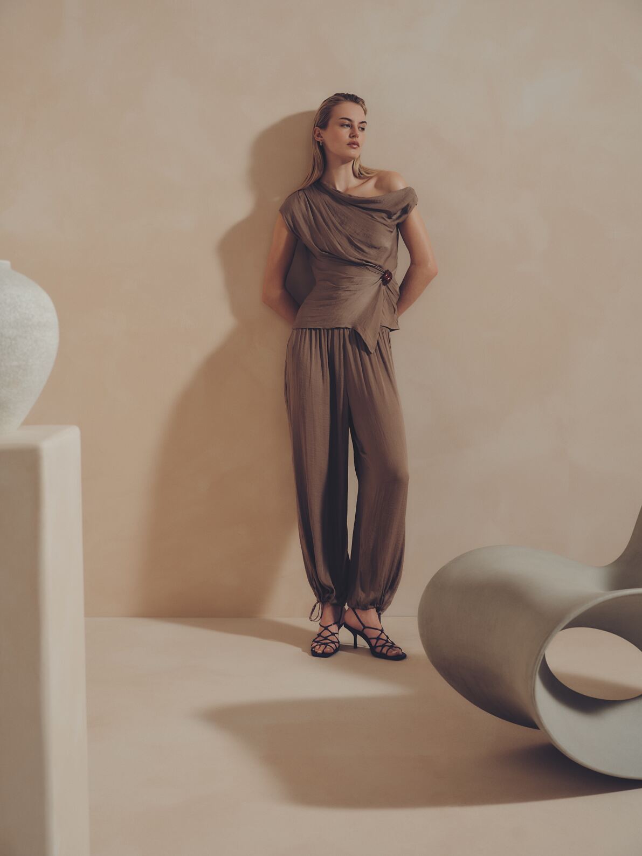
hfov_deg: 28.6
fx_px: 1261
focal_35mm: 51
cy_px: 428
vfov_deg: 37.5
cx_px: 321
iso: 500
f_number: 8
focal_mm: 64
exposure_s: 1/250
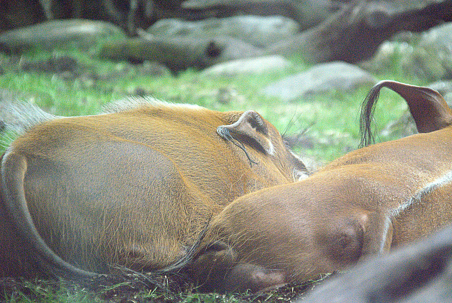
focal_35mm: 221
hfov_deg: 9.3
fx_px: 2773
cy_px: 153
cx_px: 222
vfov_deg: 6.2
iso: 3200
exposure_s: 1/500
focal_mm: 135
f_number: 6
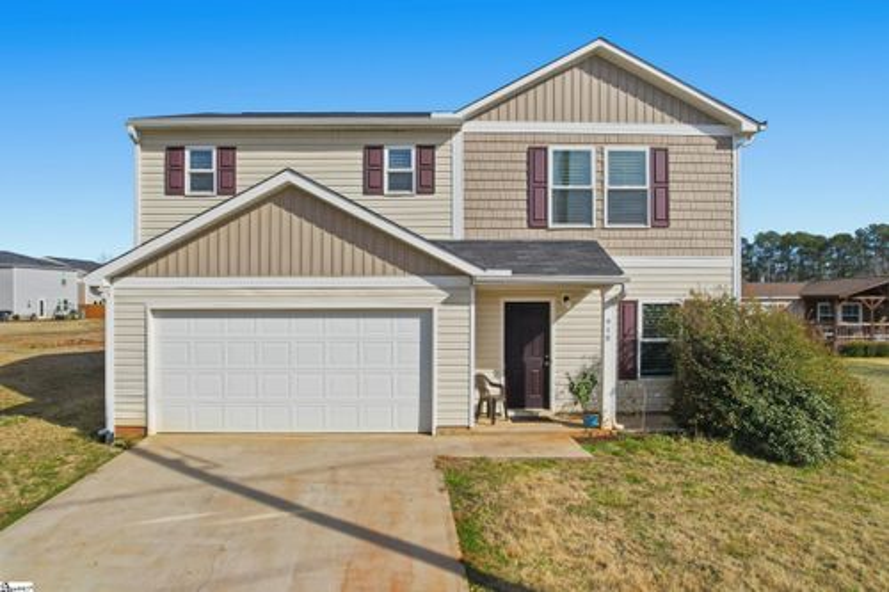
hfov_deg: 78.6
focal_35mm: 22
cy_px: 296
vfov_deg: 57.2
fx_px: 543
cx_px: 444
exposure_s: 1/1000
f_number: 2.8
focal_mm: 8.4
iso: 130
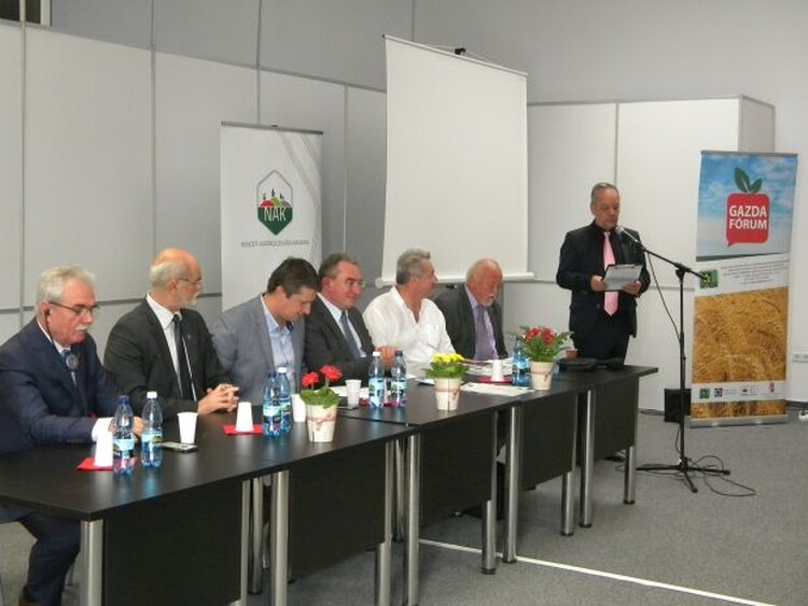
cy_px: 303
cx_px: 404
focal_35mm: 47
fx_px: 1097
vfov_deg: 30.9
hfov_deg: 40.4
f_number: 3.9
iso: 400
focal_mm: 8.6
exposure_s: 1/43.6
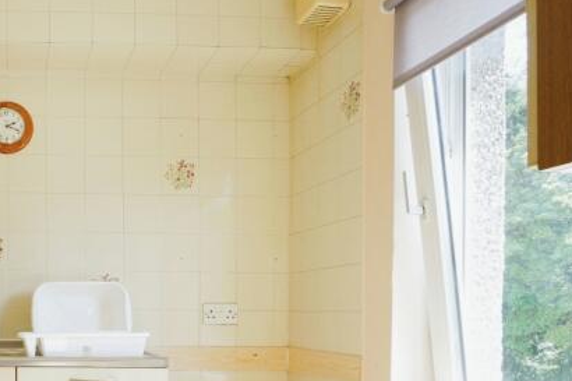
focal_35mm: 40
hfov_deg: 43.7
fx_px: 635
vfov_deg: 32.3
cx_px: 43
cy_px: 312
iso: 800
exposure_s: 1/100
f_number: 9
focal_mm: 16
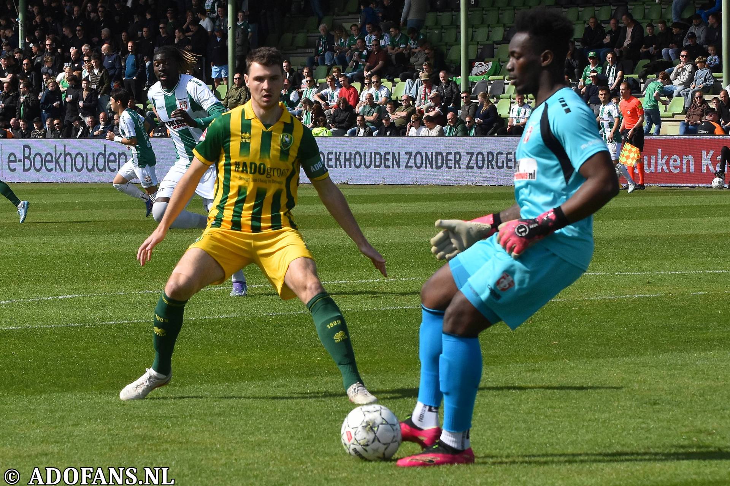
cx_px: 365
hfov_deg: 17.1
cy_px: 243
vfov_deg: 11.4
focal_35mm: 120
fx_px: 2433
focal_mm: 80
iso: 400
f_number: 5.6
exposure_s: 1/1600
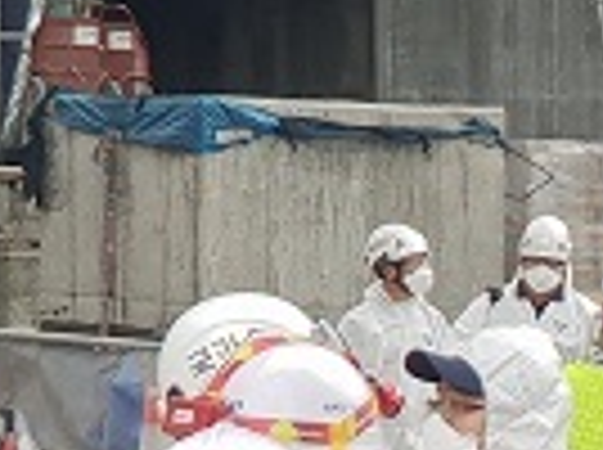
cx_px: 1161
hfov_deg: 8.1
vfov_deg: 6.3
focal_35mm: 233
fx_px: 4052
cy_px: 716
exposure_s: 1/185
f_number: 2.4
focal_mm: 6
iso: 25
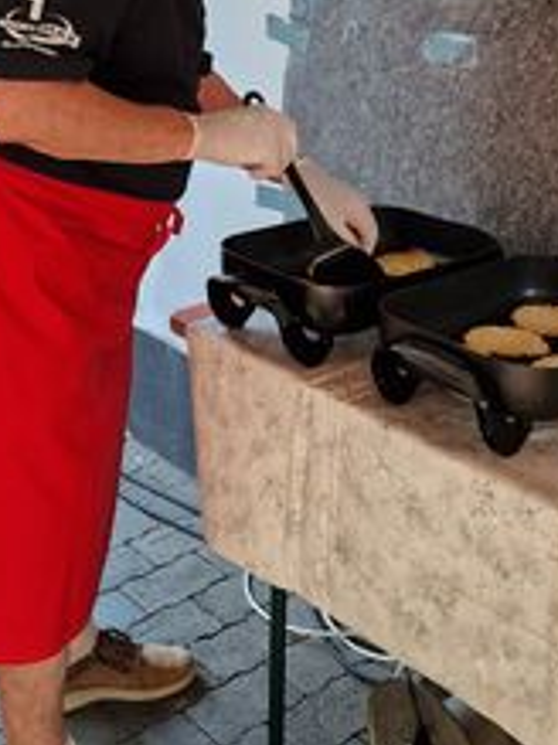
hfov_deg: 34.3
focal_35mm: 42
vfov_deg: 44.5
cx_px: 299
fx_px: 904
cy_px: 289
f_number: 1.8
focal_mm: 6.4
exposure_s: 1/180
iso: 160
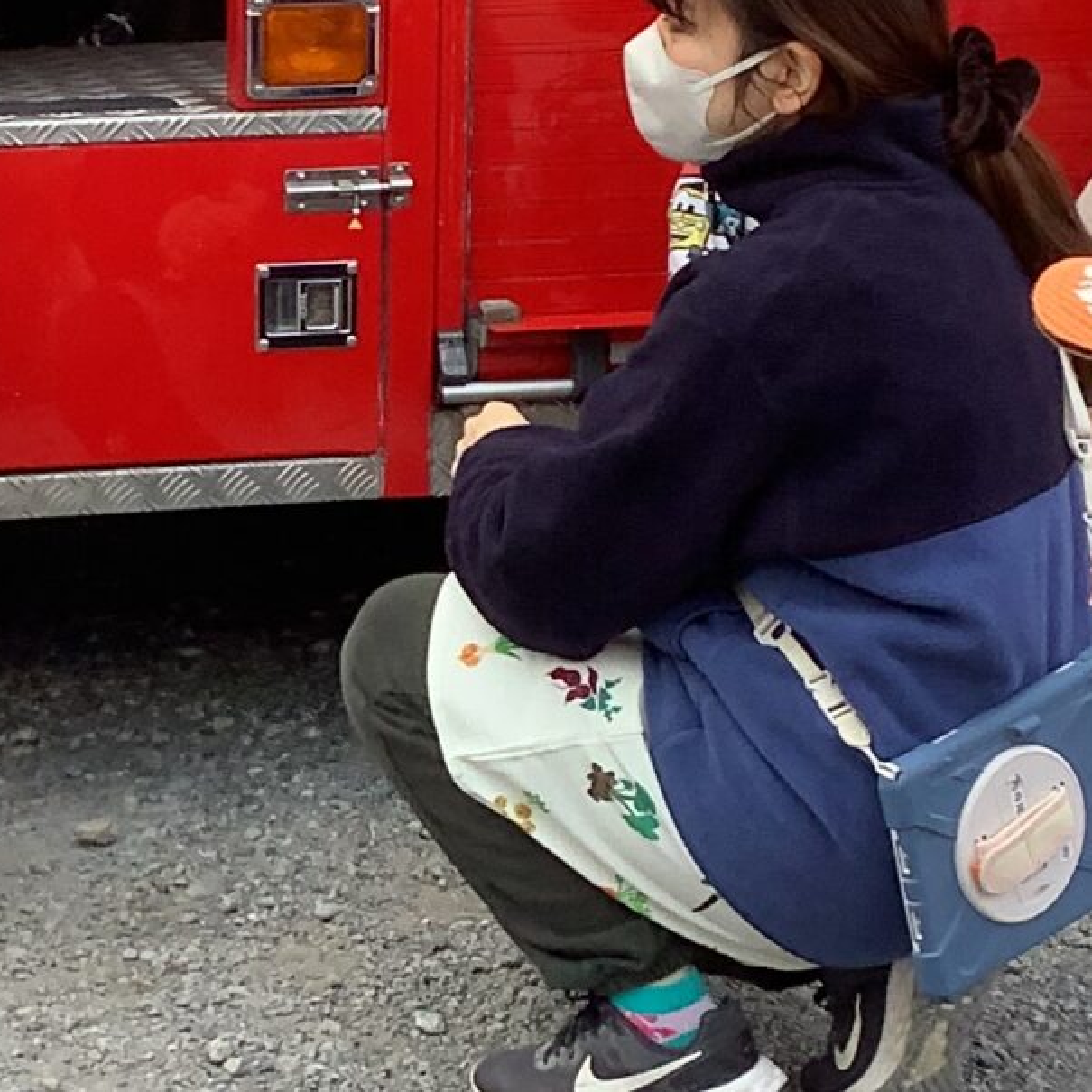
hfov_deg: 14.9
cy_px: 689
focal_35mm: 116
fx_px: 4140
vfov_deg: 15.0
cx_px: 190
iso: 25
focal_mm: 3.3
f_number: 2.4
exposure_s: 1/142
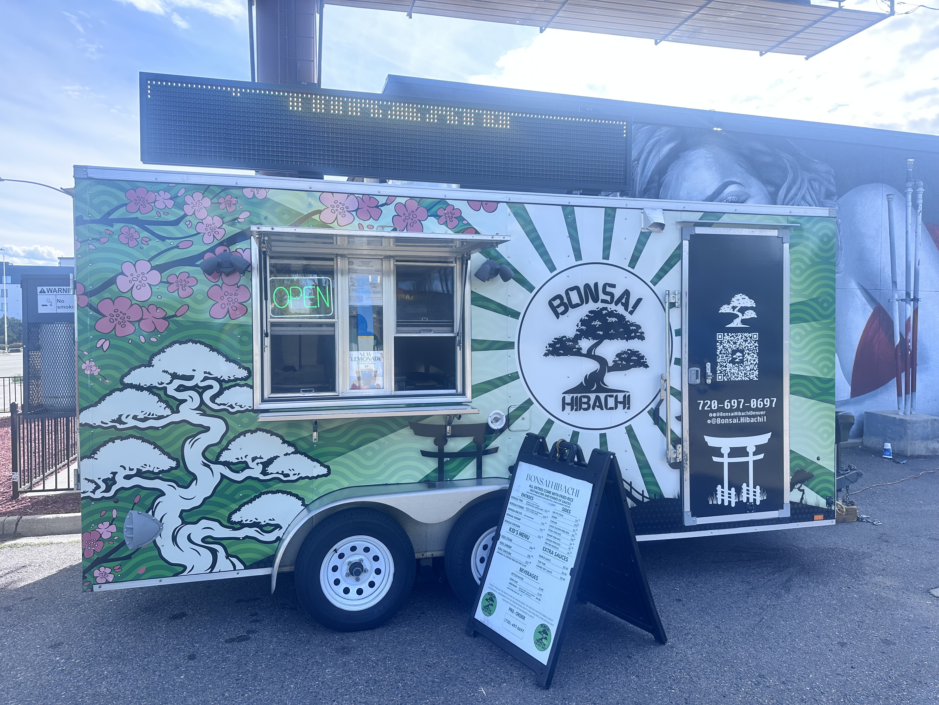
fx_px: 651
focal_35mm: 24
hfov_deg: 71.6
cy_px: 352
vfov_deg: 56.8
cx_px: 470
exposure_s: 1/1473
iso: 80
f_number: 1.78
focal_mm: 6.86
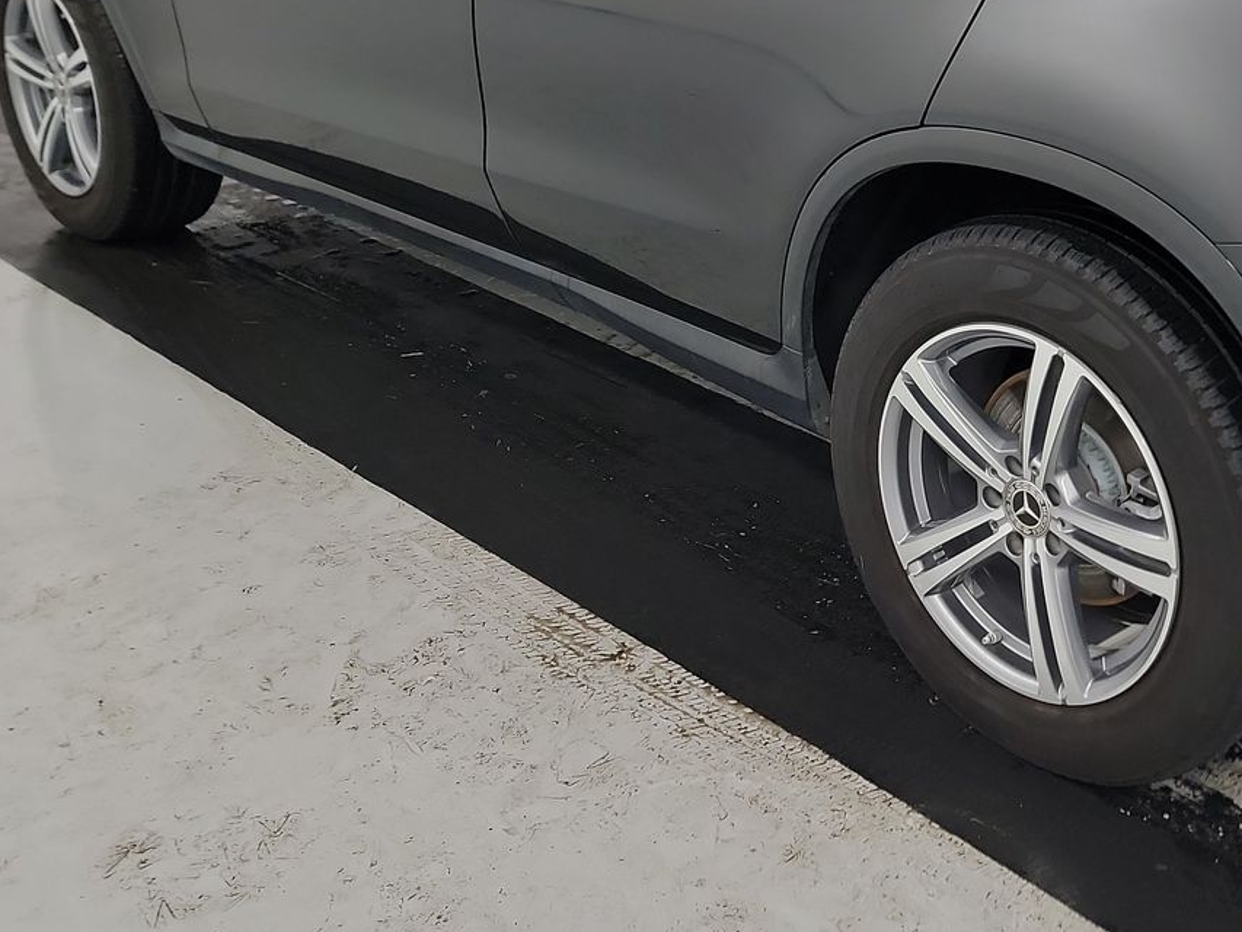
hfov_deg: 39.8
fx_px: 1615
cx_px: 1047
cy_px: 133
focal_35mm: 45
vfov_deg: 31.0
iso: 440
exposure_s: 1/59
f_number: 1.8
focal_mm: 6.7
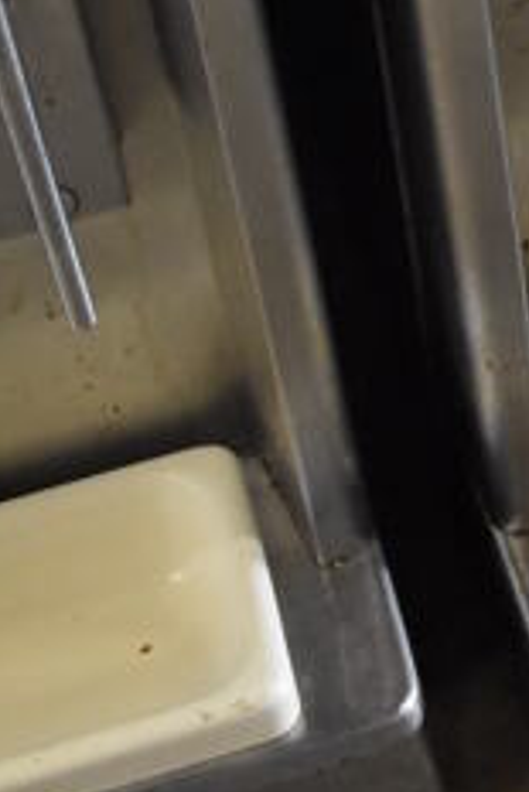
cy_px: -469
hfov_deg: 10.6
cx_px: 867
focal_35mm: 124
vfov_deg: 15.0
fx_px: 2728
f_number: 3.8
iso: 2500
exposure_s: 1/125
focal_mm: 21
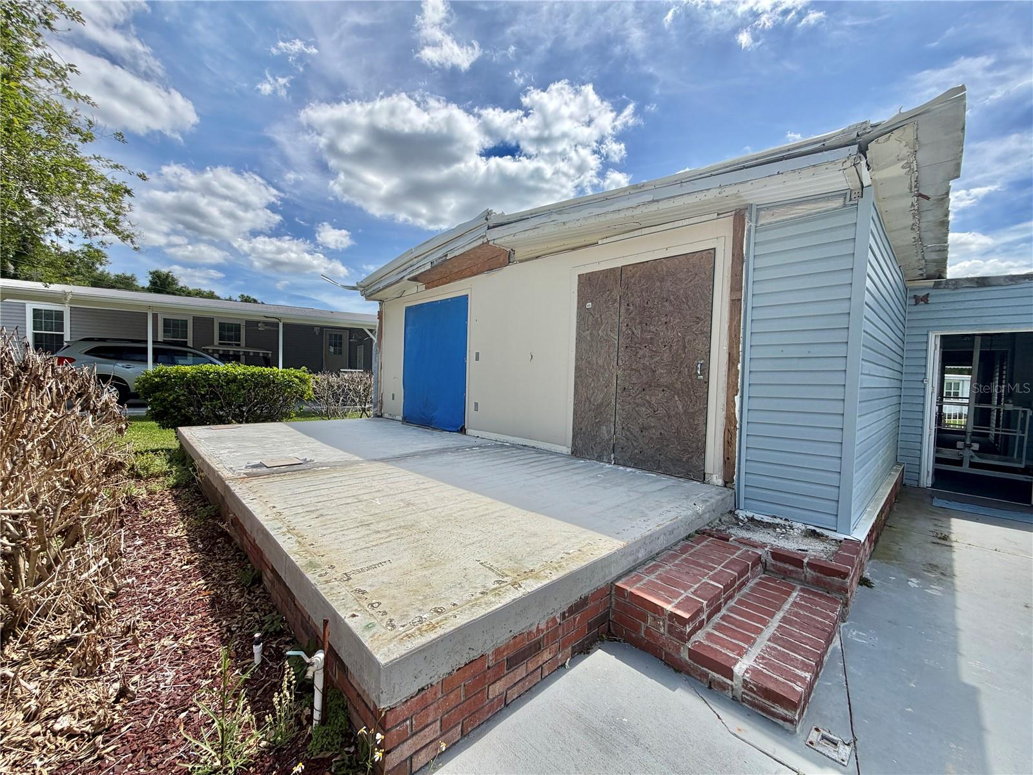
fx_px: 418
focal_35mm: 14
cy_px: 388
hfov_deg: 102.1
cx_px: 516
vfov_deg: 85.7
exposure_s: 1/928
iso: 20
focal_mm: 2.22
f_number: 2.2
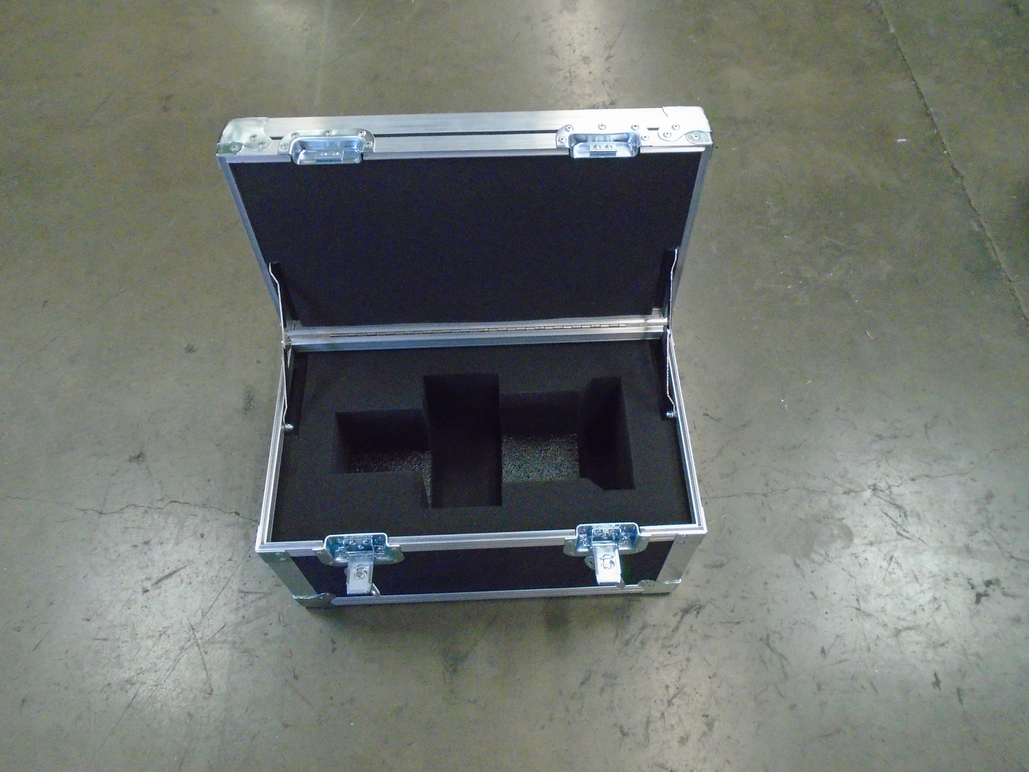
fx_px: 773
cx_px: 514
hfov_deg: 67.3
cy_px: 386
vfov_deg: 53.1
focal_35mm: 26
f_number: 3.2
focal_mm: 4.6
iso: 800
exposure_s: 1/60
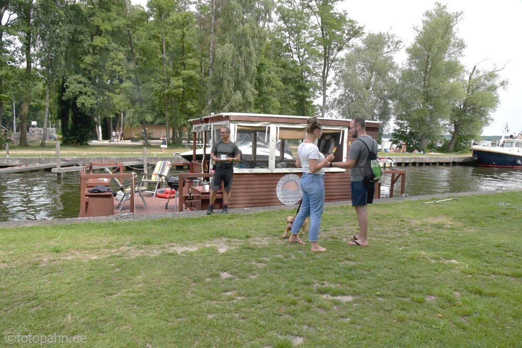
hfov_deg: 73.7
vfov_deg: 53.2
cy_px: 174
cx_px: 261
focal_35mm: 24
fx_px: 348
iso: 3200
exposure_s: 1/800
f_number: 14
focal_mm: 24
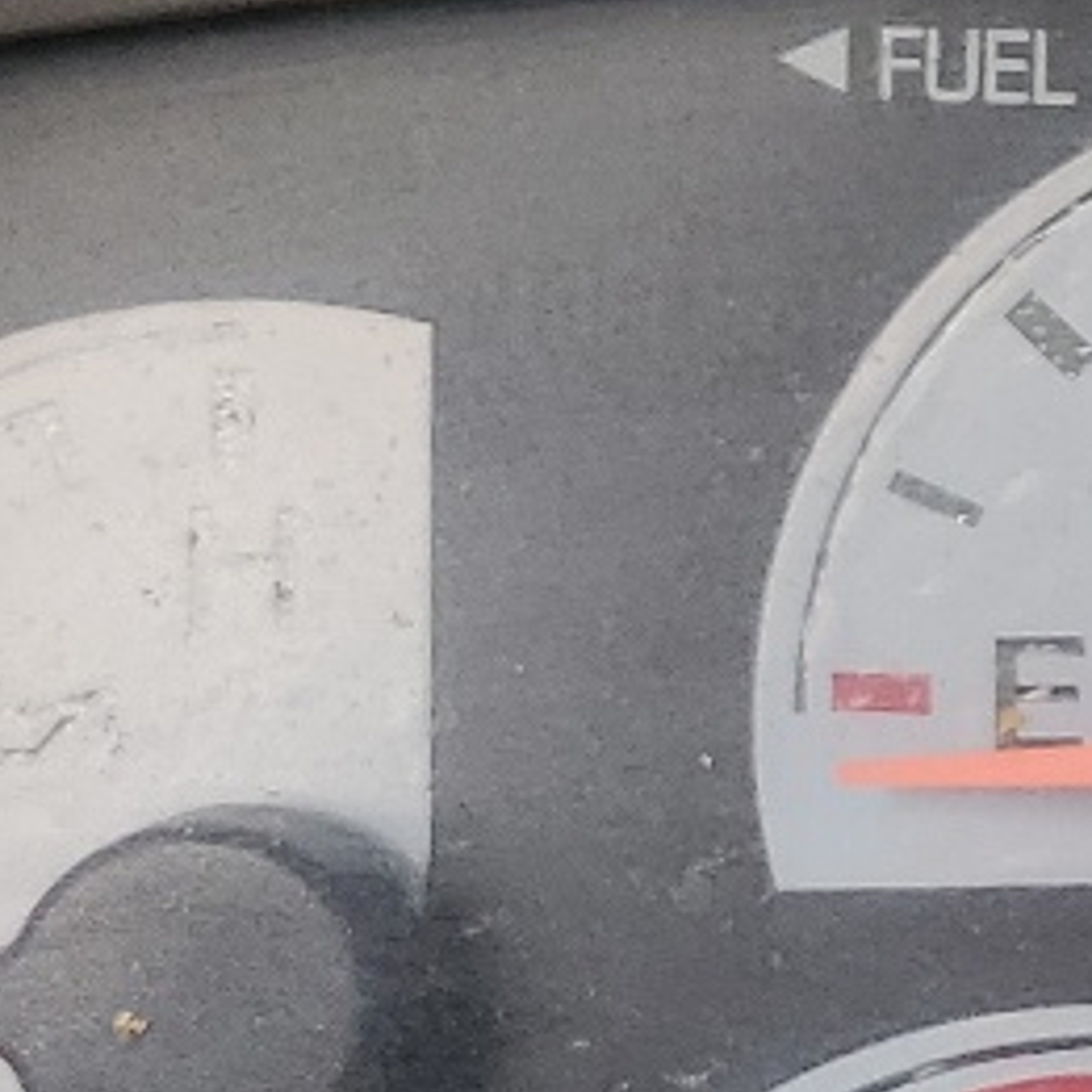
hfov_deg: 9.9
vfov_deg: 12.4
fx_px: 5032
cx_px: 3058
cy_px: 406
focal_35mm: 141
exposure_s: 1/141
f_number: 1.5
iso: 50
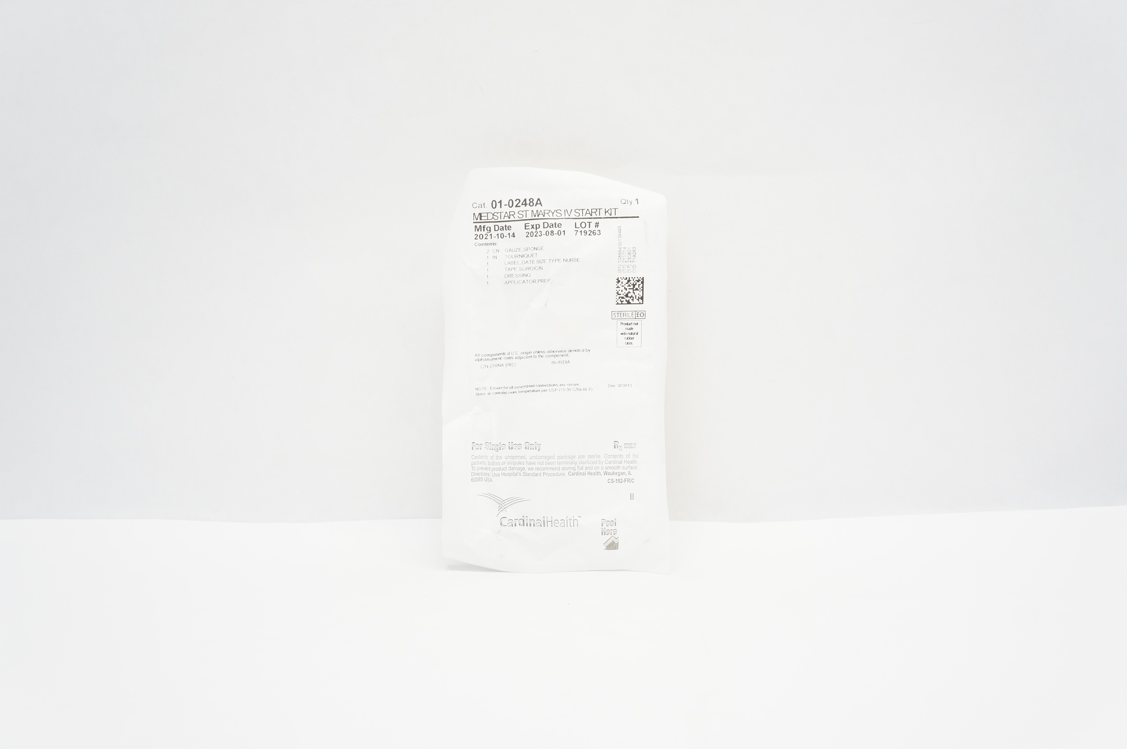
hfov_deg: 62.0
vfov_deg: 43.5
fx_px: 938
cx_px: 564
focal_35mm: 30
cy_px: 374
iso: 800
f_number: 6.3
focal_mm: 20
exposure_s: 1/60
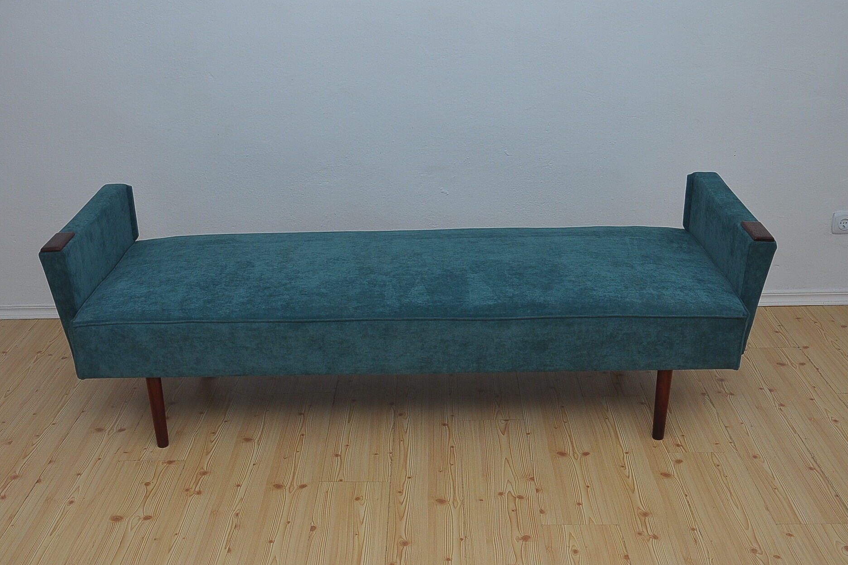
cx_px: 421
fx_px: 907
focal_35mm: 39
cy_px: 285
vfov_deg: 34.6
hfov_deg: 50.1
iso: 250
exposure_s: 1/200
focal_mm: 25
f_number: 5.6
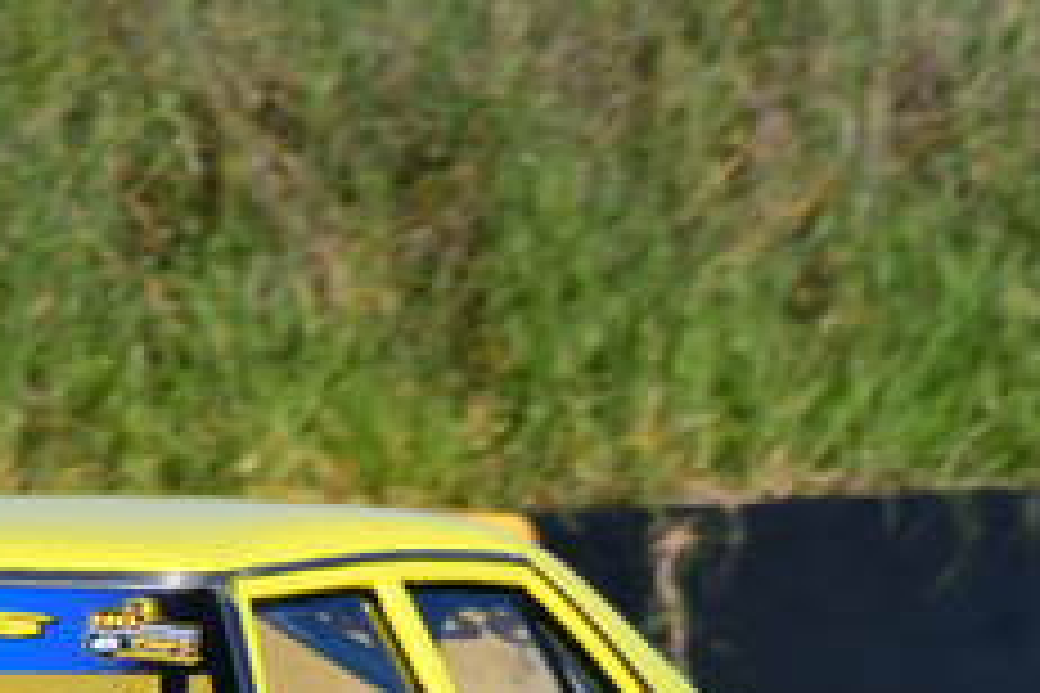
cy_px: 698
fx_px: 74961
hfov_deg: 0.8
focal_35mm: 2595
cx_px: 72
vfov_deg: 0.5
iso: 400
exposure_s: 1/640
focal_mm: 500
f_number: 13
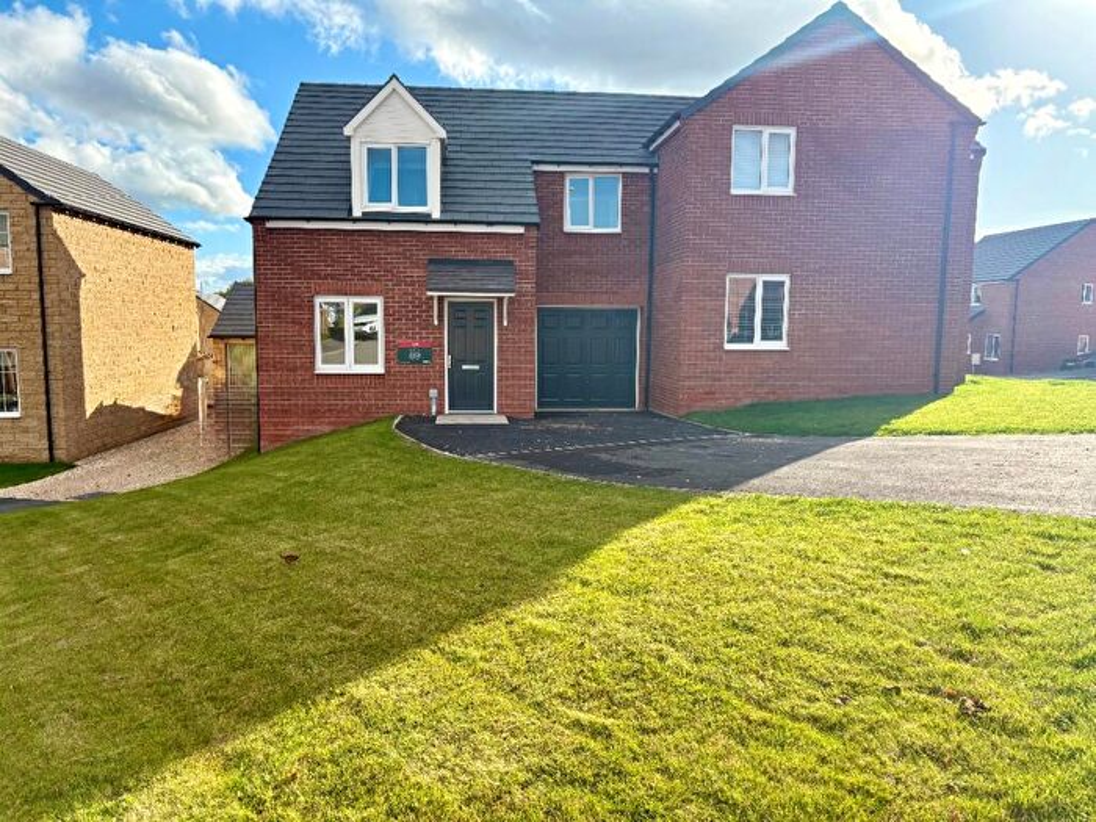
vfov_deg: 53.1
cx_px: 548
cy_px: 411
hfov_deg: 67.3
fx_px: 823
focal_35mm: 26
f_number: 1.6
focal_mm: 5.96
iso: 64
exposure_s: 1/2283
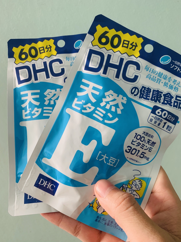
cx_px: 90
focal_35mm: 26
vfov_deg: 67.3
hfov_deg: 53.1
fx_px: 181
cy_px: 121
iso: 320
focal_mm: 4.25
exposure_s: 1/60
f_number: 1.8
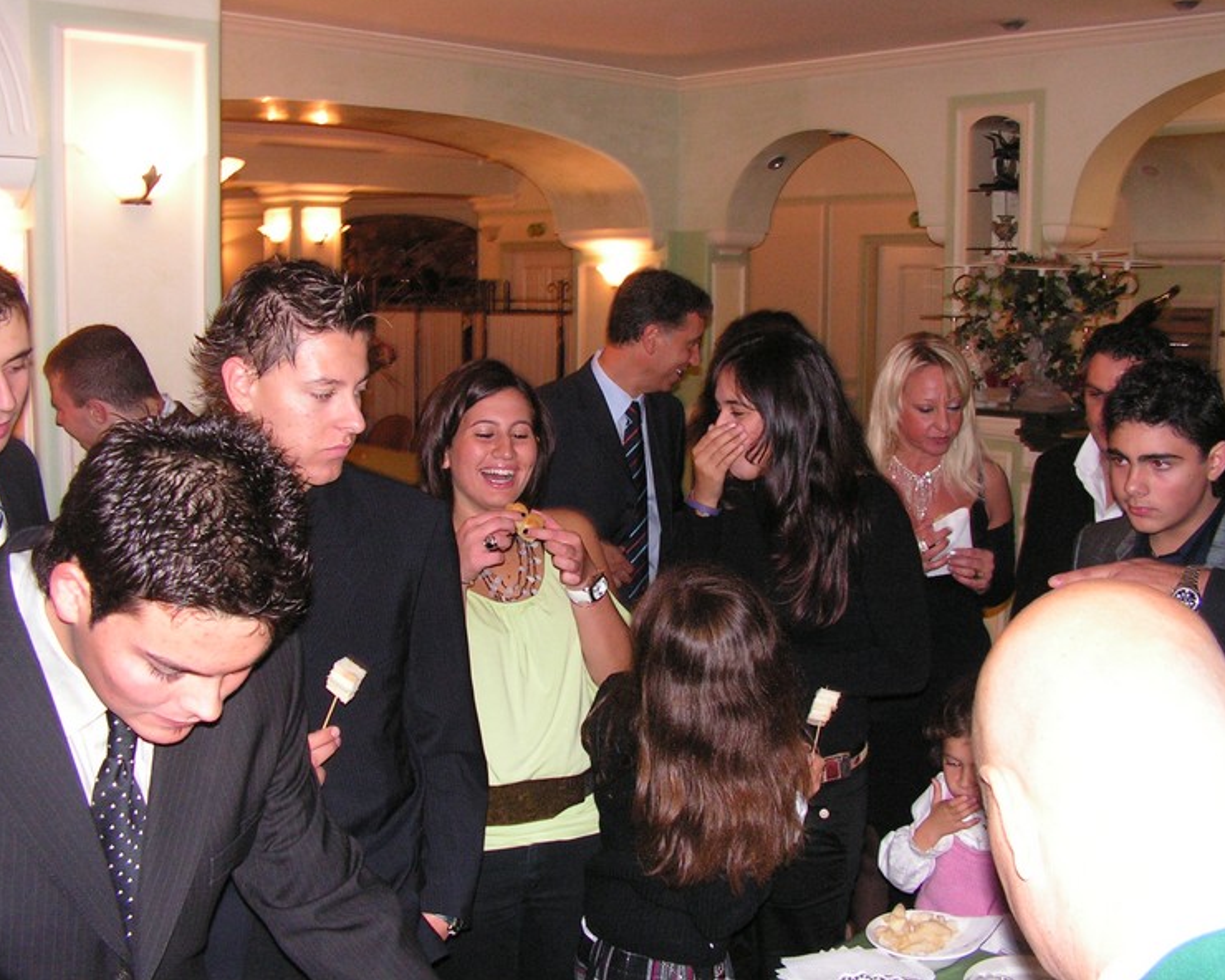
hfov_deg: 47.9
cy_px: 485
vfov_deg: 39.2
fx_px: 1378
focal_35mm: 38
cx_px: 619
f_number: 3.2
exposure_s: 1/40
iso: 200
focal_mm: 6
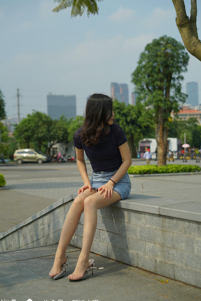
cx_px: 102
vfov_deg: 36.9
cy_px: 148
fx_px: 452
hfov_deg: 25.1
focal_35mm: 54
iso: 100
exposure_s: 1/2500
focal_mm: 50
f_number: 2.8
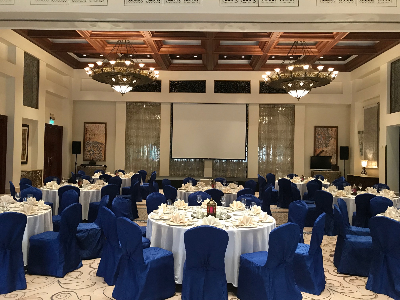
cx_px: 200
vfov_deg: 49.7
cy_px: 150
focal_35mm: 28
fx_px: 324
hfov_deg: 63.4
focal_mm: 3.99
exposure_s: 1/17
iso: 80
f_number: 1.8
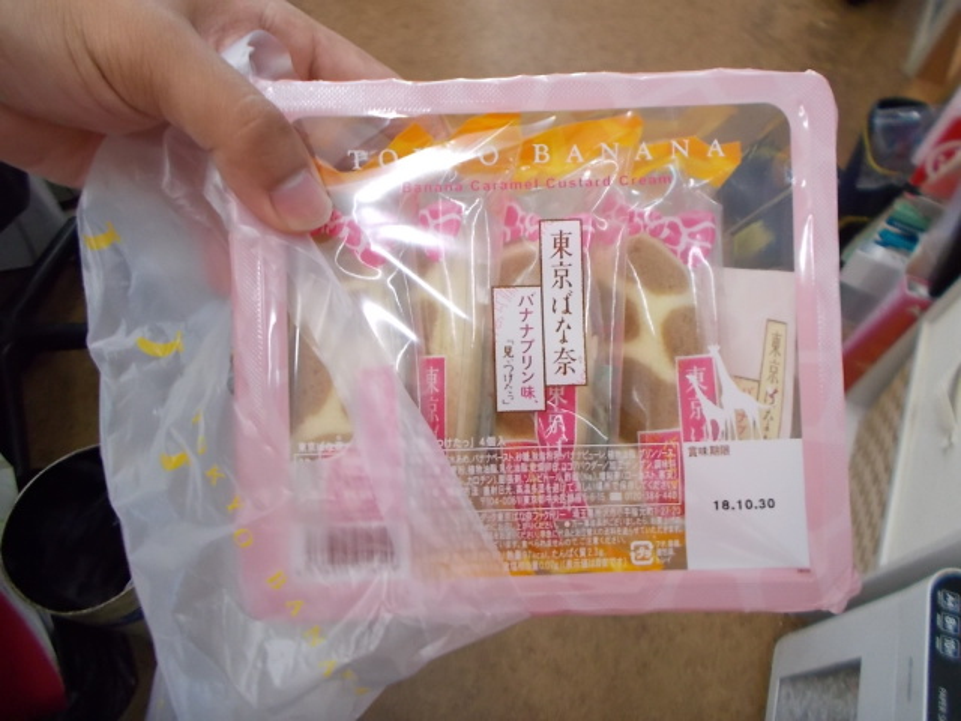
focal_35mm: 26
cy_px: 360
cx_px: 480
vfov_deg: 53.1
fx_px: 722
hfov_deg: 67.3
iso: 320
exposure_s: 1/250
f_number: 3.2
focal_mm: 4.6
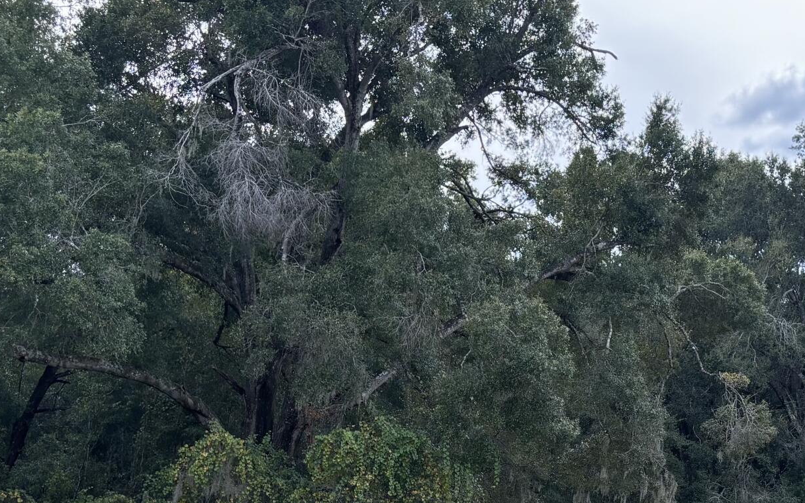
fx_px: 1492
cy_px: 616
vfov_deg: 18.1
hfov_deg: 29.2
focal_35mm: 68
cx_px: 693
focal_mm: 5.96
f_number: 1.6
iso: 50
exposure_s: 1/747
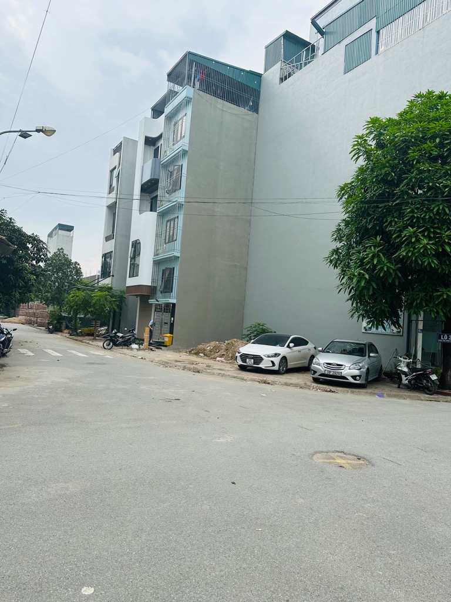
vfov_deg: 71.6
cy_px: 301
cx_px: 226
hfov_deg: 56.8
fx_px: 417
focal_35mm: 24
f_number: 1.78
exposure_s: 1/1779
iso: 80
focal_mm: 6.86
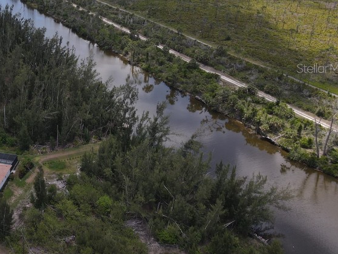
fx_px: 430
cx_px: 44
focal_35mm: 44
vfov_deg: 32.3
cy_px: 68
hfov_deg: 40.2
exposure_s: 1/500
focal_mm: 4.5
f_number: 2.8
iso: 100
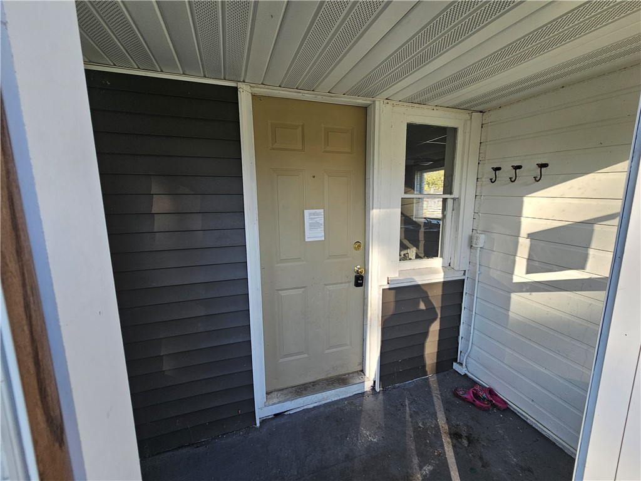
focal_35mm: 13
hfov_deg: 106.2
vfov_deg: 89.9
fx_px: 241
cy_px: 240
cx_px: 320
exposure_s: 1/259
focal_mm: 2.2
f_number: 2.2
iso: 64
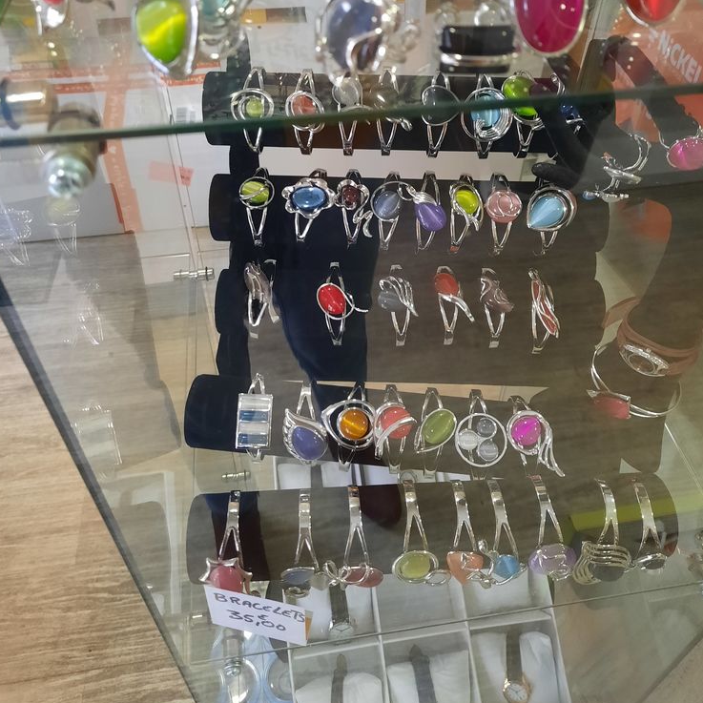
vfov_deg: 52.9
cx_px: 350
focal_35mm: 30
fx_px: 689
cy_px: 232
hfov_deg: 54.0
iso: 400
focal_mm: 4.6
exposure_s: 1/33
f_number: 2
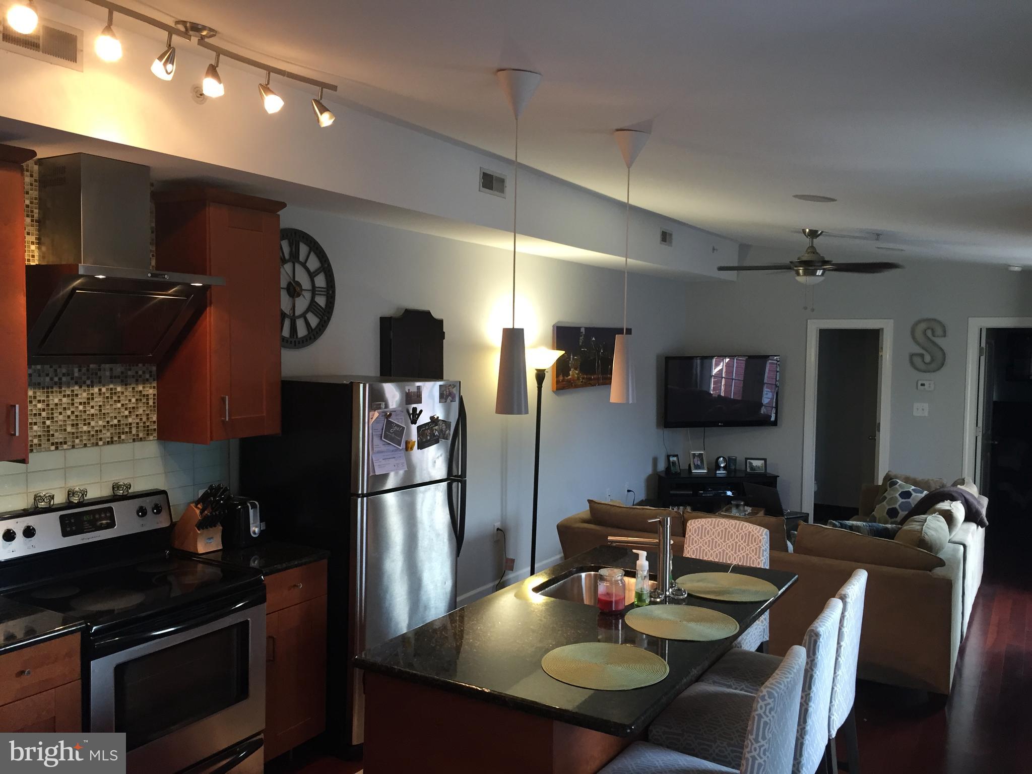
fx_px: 865
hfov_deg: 61.7
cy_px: 387
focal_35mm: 29
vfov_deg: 48.2
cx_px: 516
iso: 100
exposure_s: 1/30
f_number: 2.2
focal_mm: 4.15
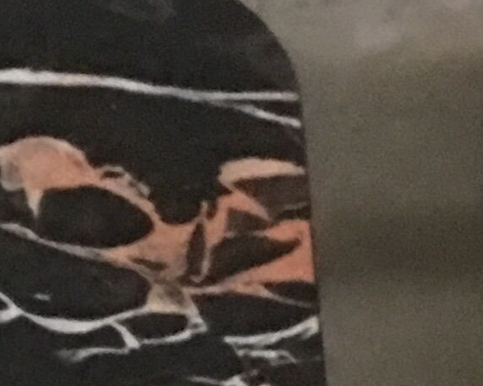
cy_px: 811
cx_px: -709
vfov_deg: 7.4
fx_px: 2872
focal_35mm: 201
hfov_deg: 8.7
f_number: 2.2
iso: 160
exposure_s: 1/4
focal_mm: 4.15
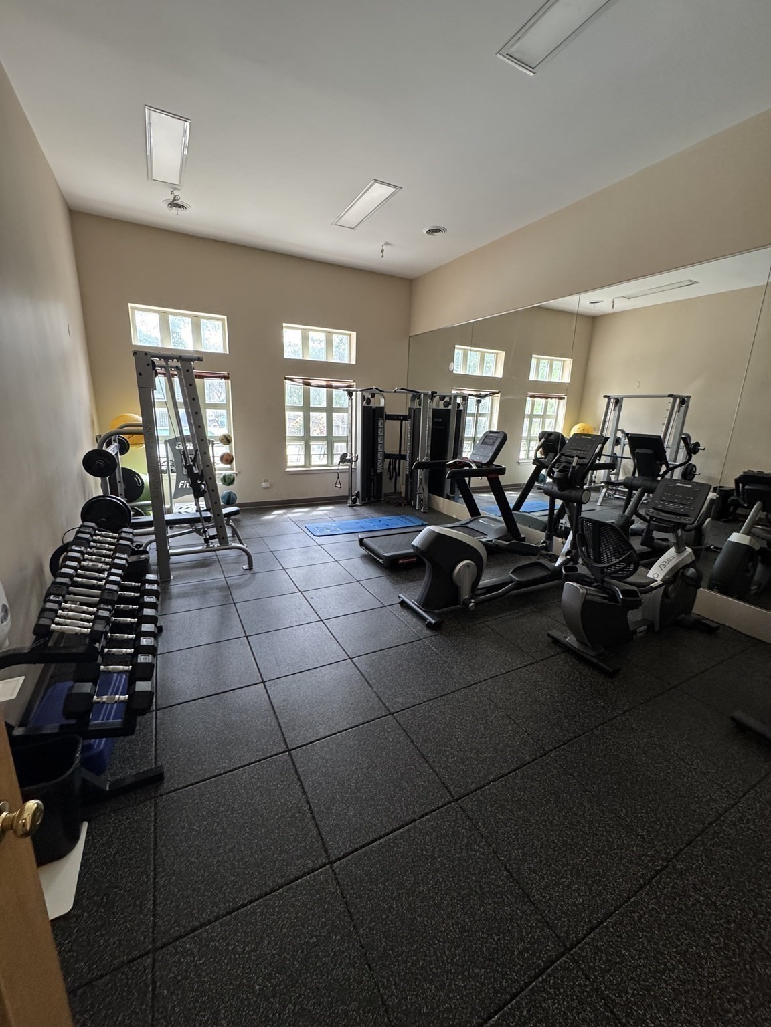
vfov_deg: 102.1
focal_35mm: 14
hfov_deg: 85.7
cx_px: 386
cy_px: 514
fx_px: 416
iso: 320
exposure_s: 1/120
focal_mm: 2.22
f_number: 2.2
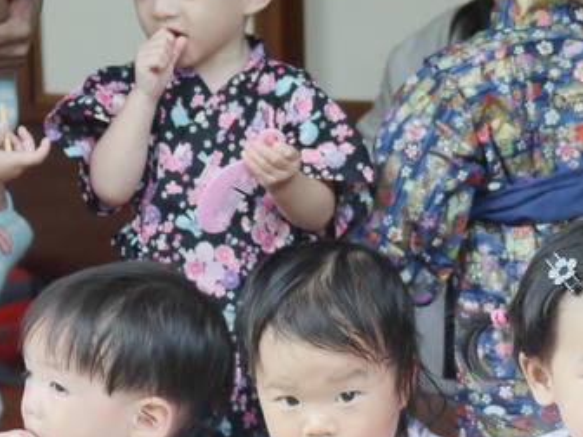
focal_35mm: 143
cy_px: 349
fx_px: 2408
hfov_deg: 13.7
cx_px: 527
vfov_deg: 10.3
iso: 160
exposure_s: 1/640
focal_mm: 20
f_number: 1.7
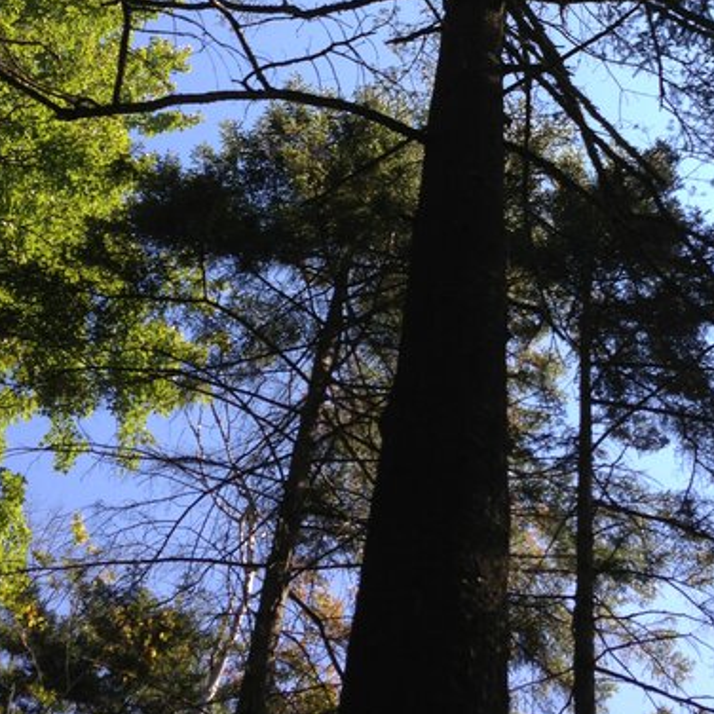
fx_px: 1447
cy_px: 129
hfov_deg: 27.6
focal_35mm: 62
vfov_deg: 27.1
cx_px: 450
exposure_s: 1/547
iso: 50
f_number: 2.4
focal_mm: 4.13
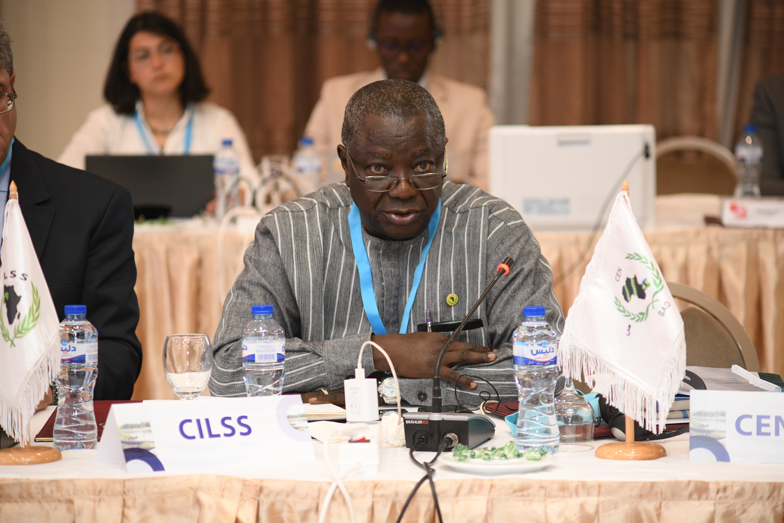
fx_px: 2940
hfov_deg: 15.2
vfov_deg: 10.2
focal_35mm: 135
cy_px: 262
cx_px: 392
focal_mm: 135
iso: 2500
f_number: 4
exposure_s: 1/160
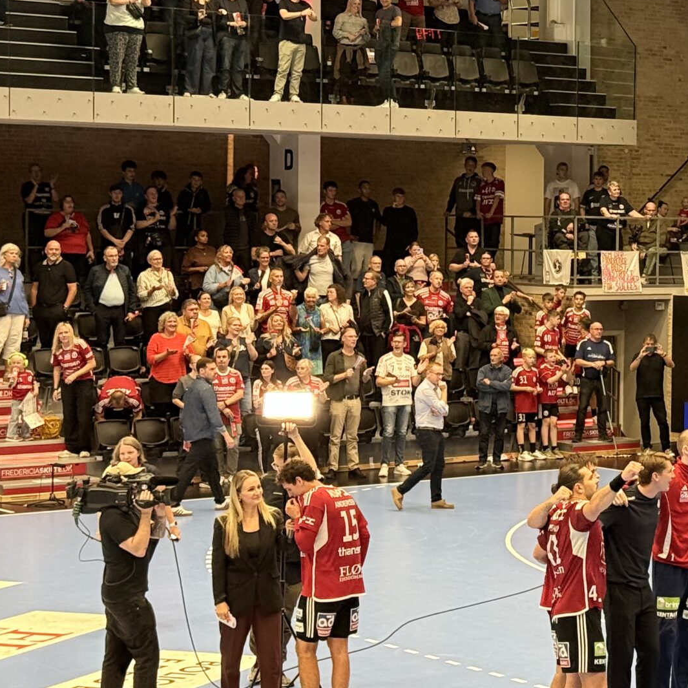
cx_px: 819
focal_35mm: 102
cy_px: 275
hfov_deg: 16.4
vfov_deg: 17.0
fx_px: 2294
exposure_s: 1/130
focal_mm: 6.76
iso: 160
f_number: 1.78
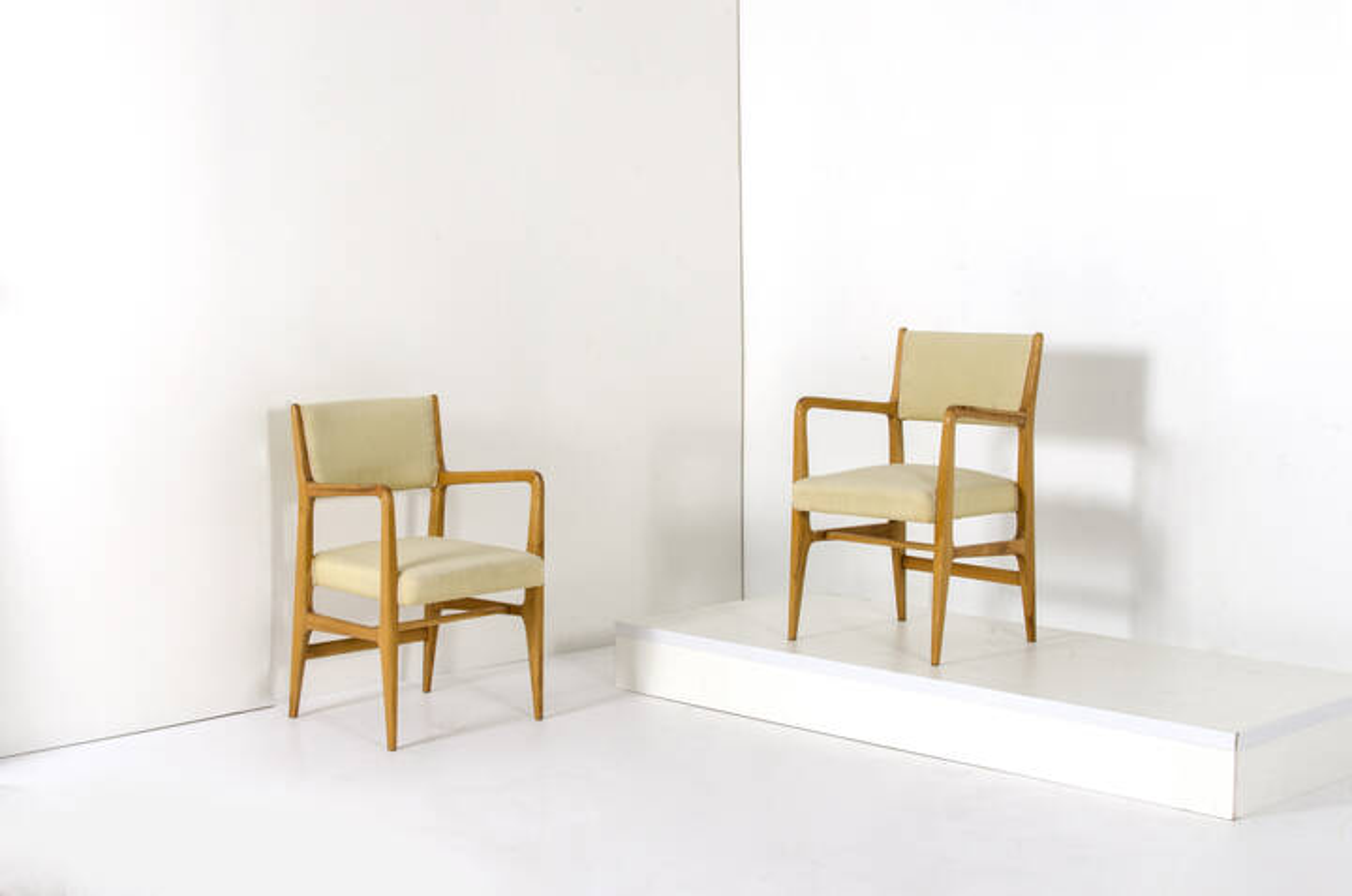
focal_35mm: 52
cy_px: 448
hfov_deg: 37.9
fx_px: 1968
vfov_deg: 25.6
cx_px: 676
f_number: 18
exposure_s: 1/200
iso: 100
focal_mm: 35
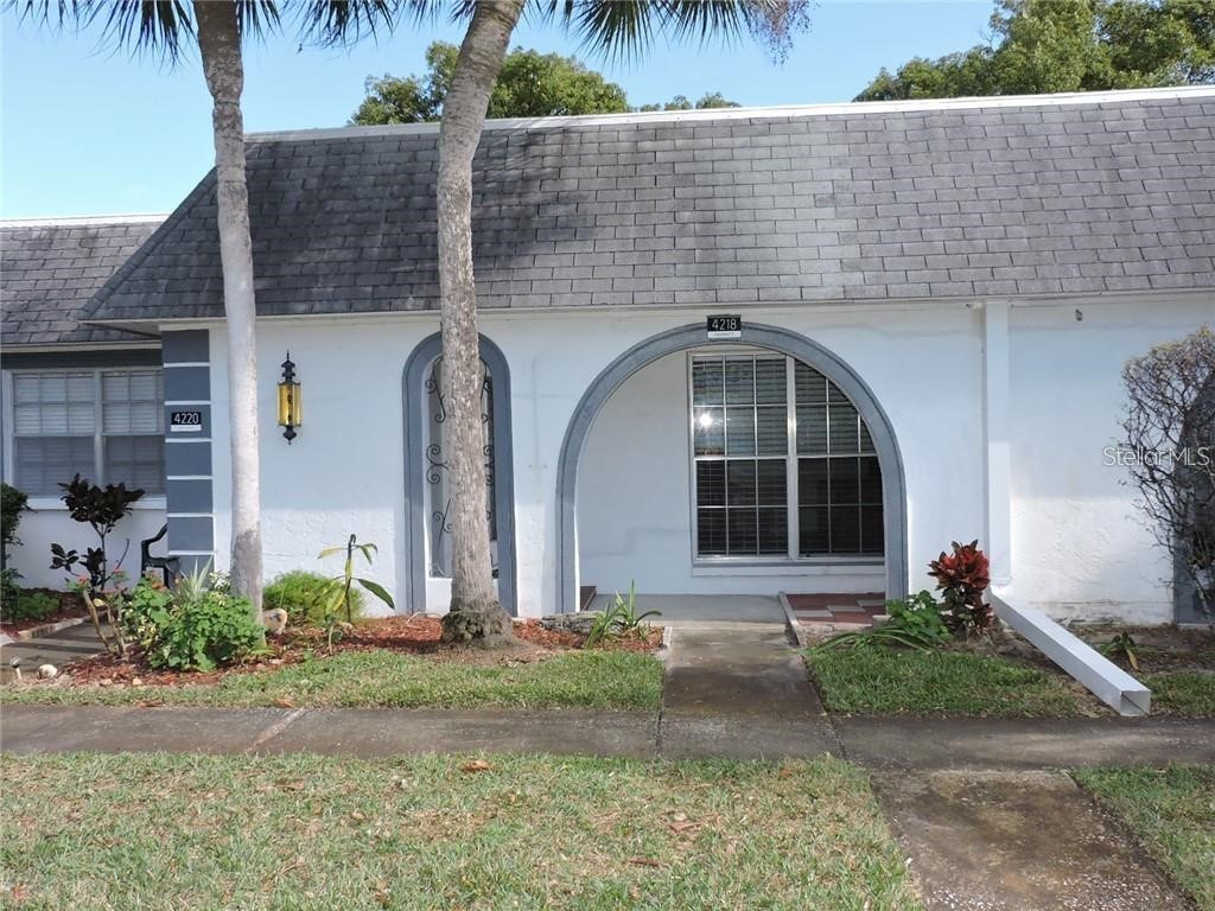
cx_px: 608
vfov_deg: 46.8
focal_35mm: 30
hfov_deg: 60.0
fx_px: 1053
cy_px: 456
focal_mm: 5.4
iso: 280
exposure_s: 1/1250
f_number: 3.1
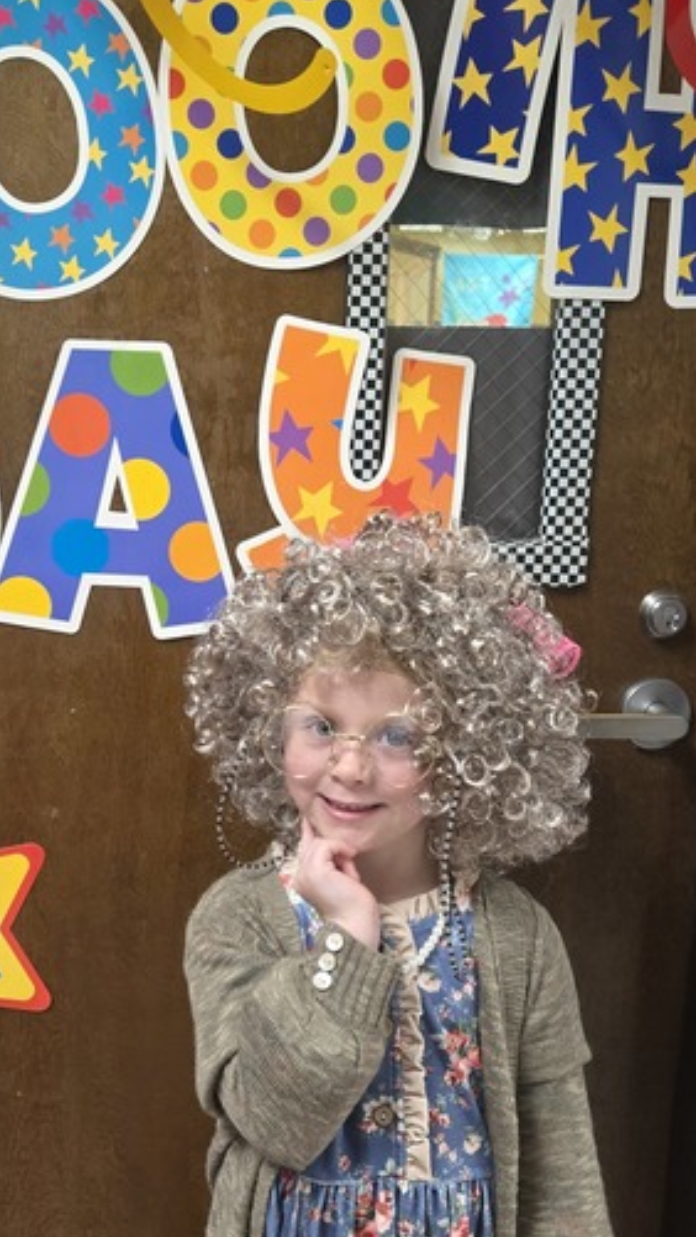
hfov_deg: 29.6
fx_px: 1312
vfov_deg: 49.8
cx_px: 257
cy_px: 795
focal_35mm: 40
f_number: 1.8
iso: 800
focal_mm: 5.4
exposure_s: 1/120
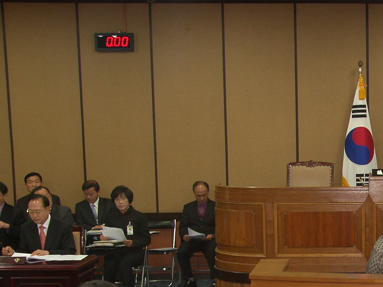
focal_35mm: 78
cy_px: 258
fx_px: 863
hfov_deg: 23.6
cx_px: 415
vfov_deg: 18.6
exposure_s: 1/30
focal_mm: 9
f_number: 2.5
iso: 100
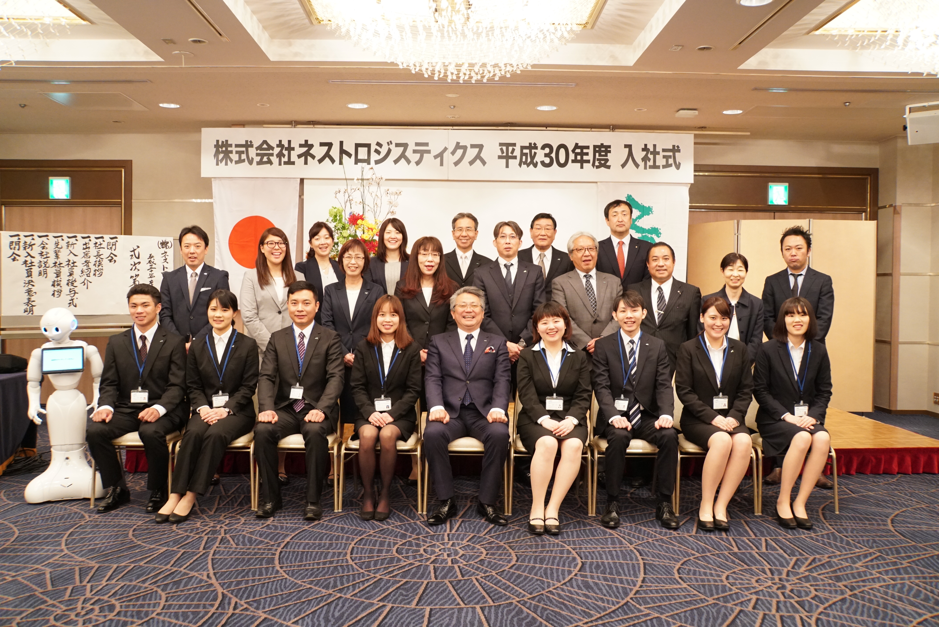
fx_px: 810
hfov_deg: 60.2
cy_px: 314
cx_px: 470
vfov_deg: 42.3
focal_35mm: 31
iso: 2500
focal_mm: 20.7
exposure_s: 1/60
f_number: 3.5
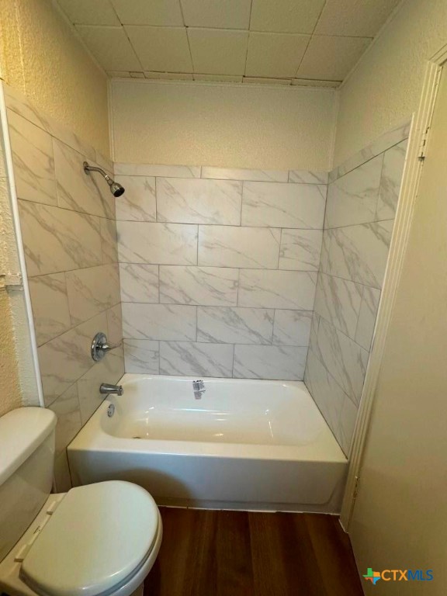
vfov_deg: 102.1
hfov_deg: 85.7
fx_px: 241
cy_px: 298
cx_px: 224
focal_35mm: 14
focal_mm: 2.22
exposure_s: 1/120
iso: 250
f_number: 2.2
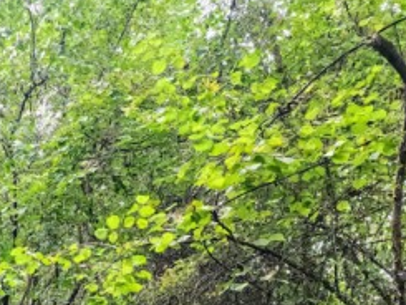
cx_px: -143
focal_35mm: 75
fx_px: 880
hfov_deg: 22.7
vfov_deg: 17.8
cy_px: 448
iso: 200
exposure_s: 1/180
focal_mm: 6.4
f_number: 1.8
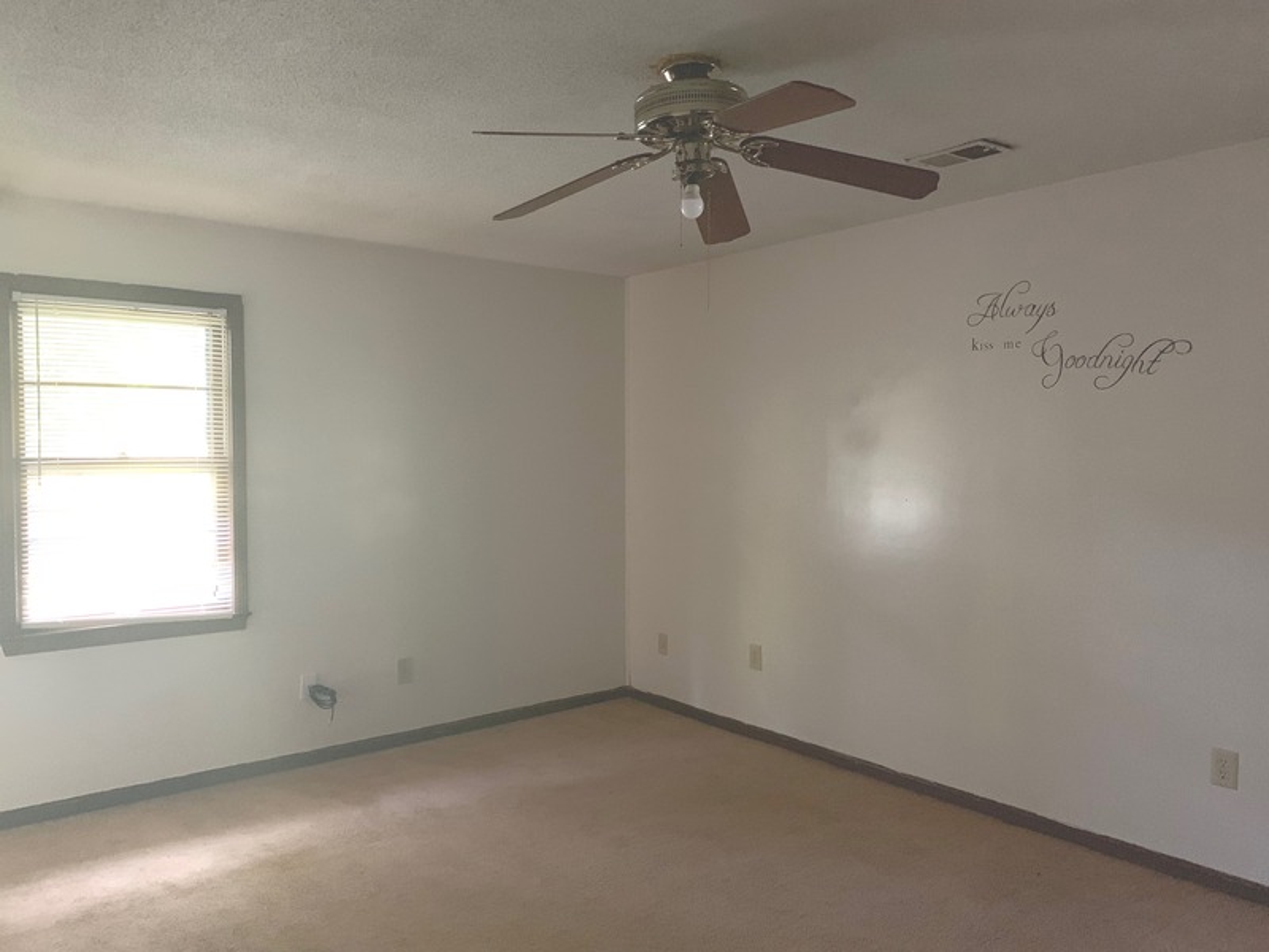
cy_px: 476
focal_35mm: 26
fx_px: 953
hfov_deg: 67.3
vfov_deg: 53.1
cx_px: 634
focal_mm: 4.25
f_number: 1.8
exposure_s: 1/22
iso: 800
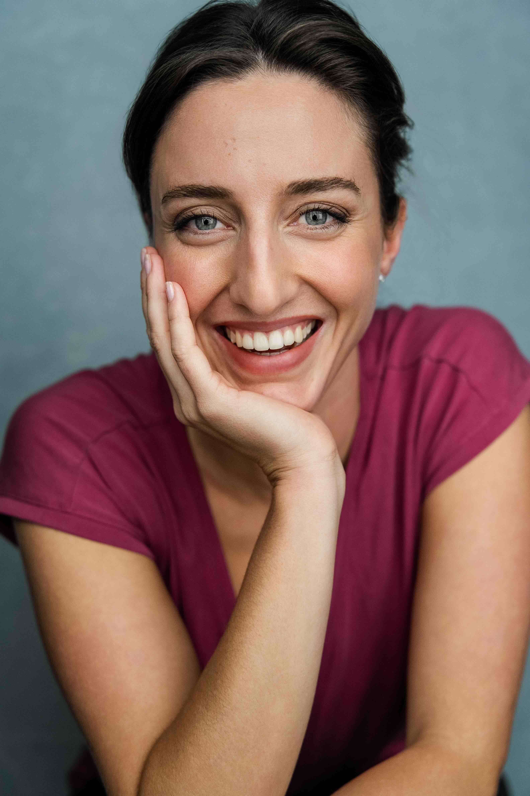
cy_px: 398
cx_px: 265
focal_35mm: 43
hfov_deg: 31.2
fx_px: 950
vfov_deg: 45.4
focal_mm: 43
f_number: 2.8
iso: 1000
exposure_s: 1/200
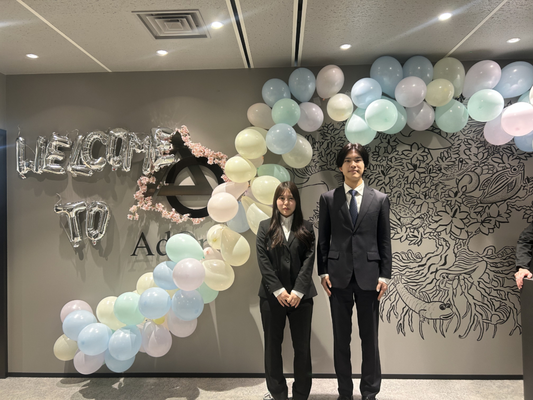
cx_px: 266
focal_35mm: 26
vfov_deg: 53.1
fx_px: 400
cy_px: 200
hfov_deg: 67.3
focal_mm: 5.7
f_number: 1.5
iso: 100
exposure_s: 1/50
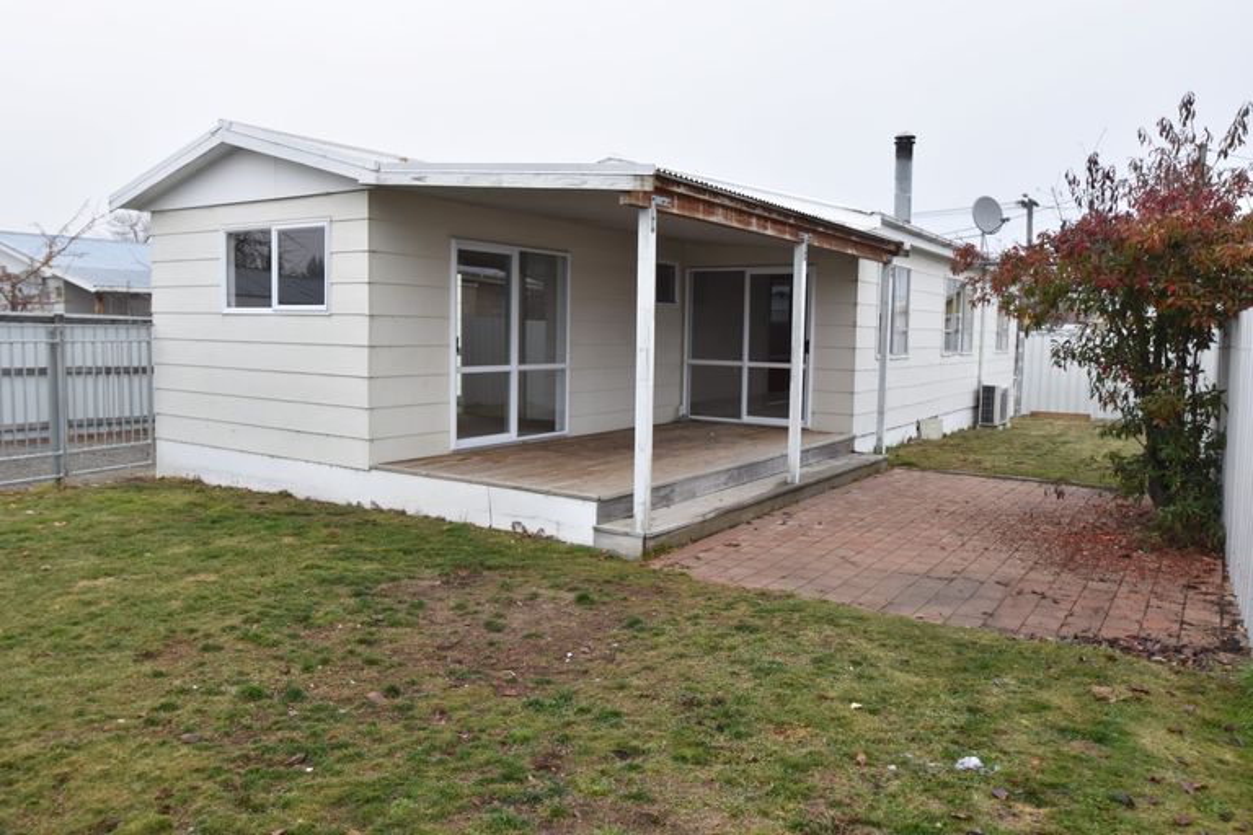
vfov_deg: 50.4
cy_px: 418
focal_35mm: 26
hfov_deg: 70.4
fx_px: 887
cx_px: 626
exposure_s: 1/160
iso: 400
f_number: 6.3
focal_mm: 17
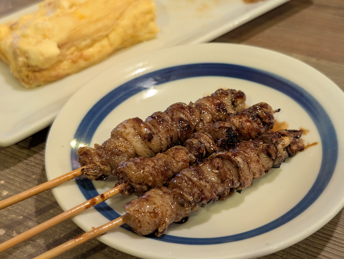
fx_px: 488
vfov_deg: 29.7
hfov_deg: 38.9
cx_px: 172
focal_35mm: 49
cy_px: 130
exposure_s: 1/40
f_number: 1.68
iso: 395
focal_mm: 6.9
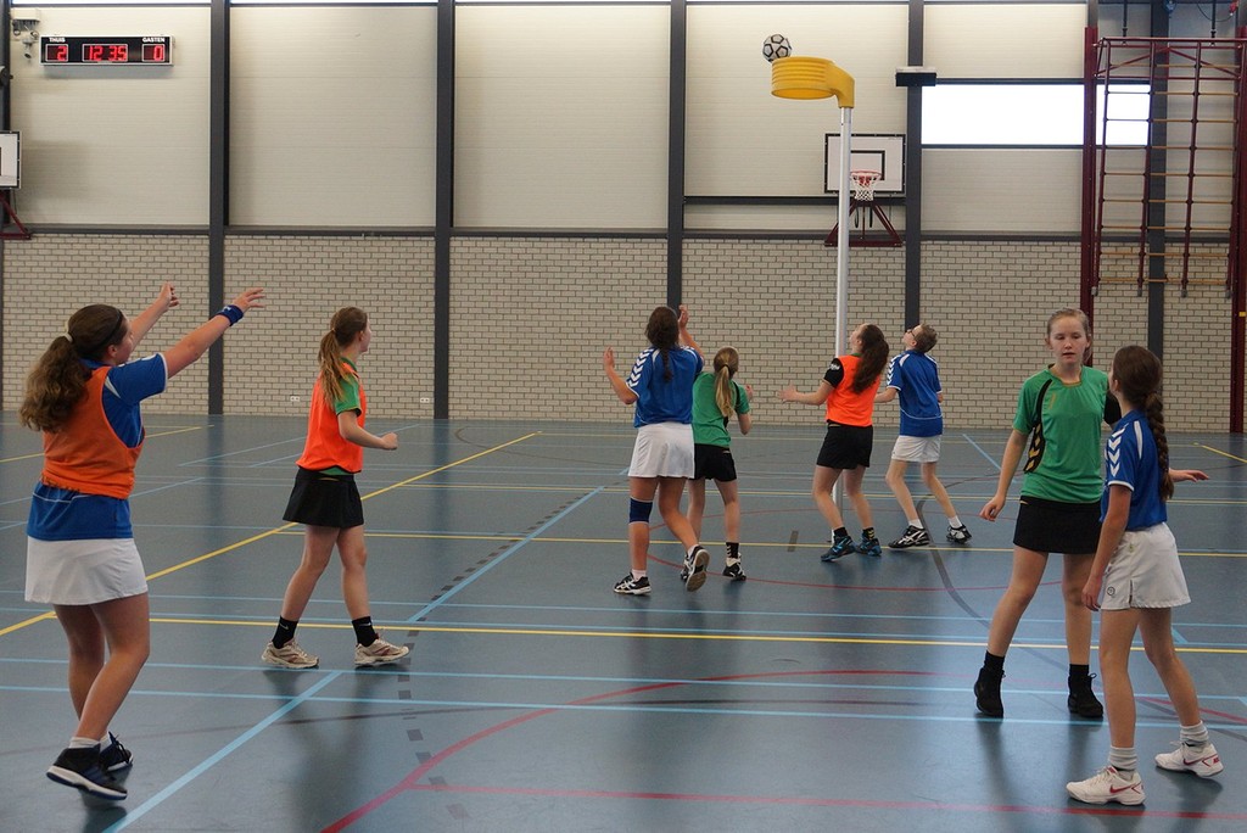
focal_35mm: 33
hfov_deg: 57.2
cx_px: 624
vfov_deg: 40.0
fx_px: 1144
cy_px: 416
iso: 800
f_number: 3.2
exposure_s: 1/250
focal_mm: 22
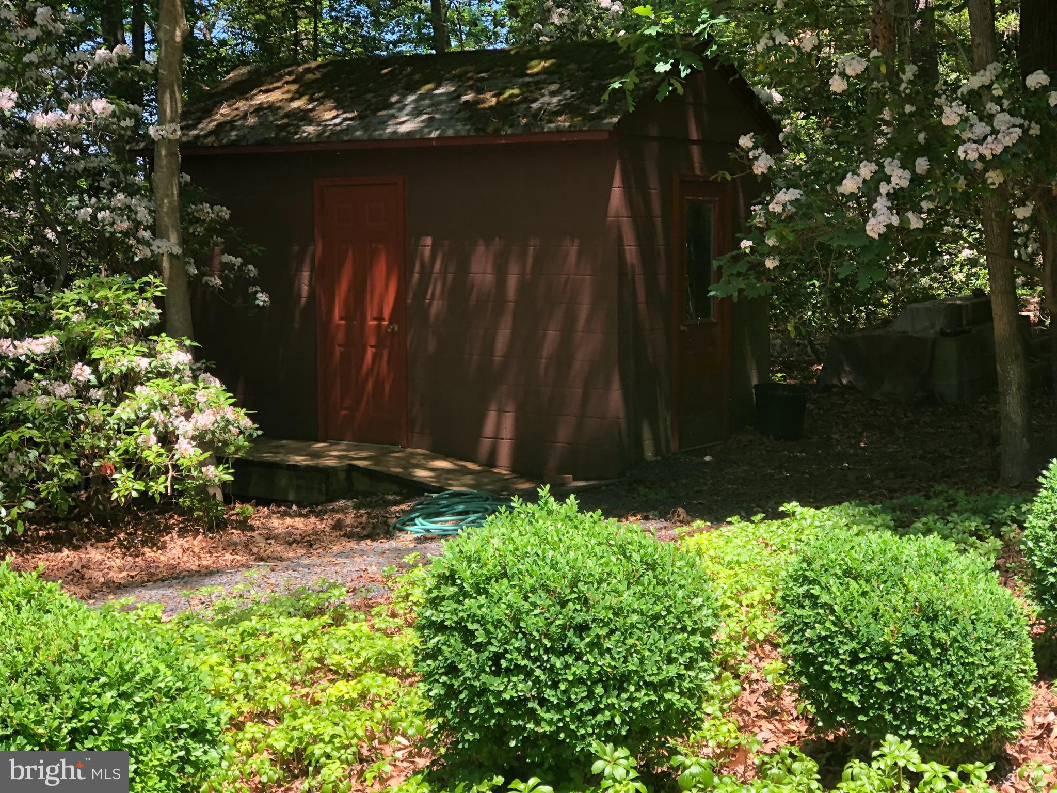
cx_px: 528
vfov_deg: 25.7
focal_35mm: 57
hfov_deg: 33.8
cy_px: 396
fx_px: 1740
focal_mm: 6.6
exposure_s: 1/121
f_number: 2.8
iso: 32
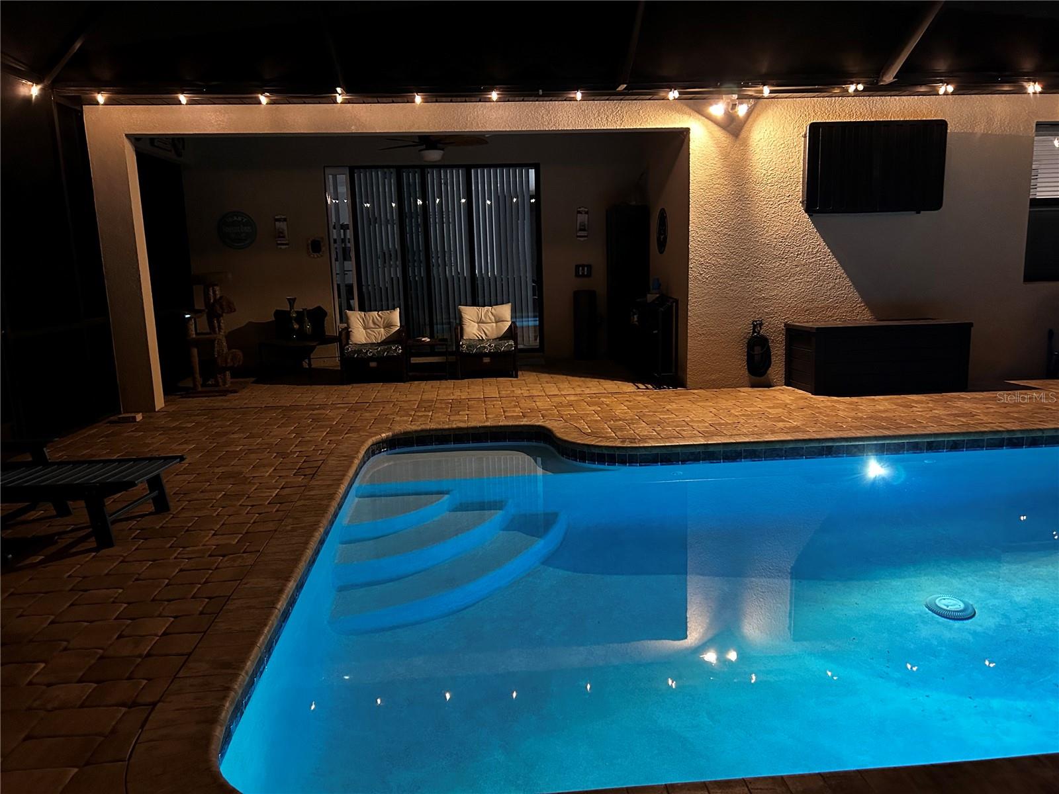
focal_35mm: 26
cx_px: 530
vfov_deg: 53.1
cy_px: 397
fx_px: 795
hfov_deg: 67.3
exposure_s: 1/30
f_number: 1.5
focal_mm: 5.7
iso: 500
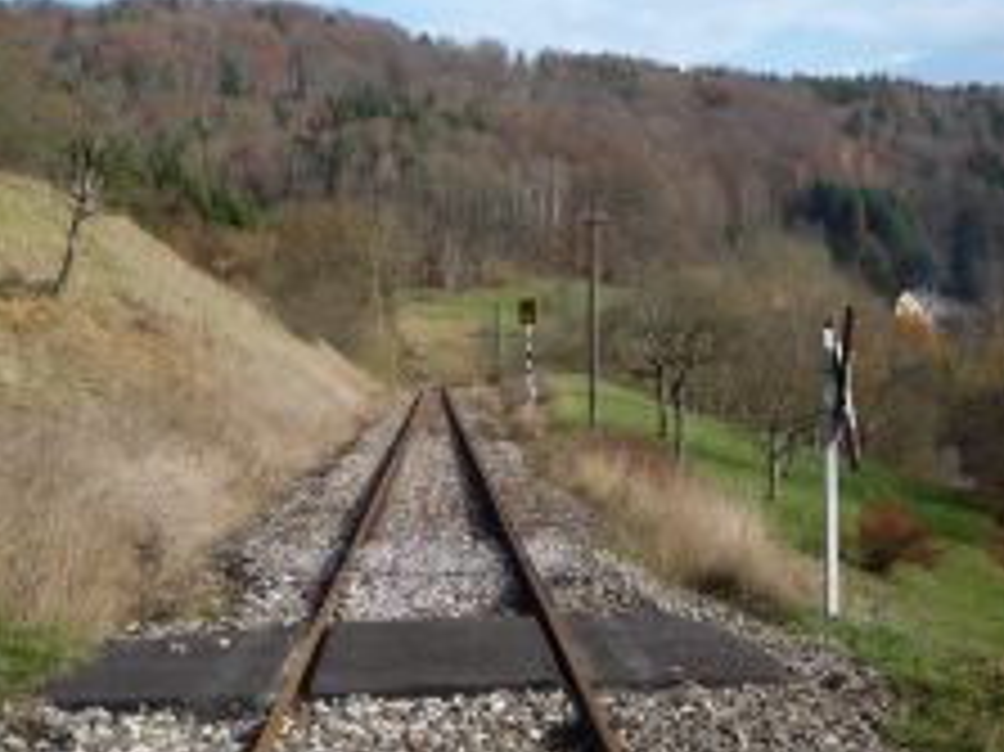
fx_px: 2000
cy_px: 423
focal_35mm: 69
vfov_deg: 21.3
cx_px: 356
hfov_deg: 28.0
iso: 100
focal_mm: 5.2
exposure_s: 1/400
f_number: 4.5
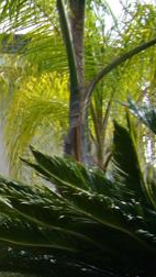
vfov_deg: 21.9
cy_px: 188
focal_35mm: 97
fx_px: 712
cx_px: -161
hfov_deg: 11.2
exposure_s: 1/200
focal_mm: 5.8
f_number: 5.6
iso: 100
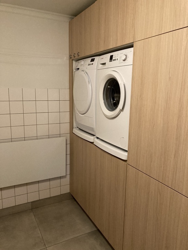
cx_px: 94
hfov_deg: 49.7
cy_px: 125
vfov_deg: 63.4
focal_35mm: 28
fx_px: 203
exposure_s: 1/25
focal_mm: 3.99
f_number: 1.8
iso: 320
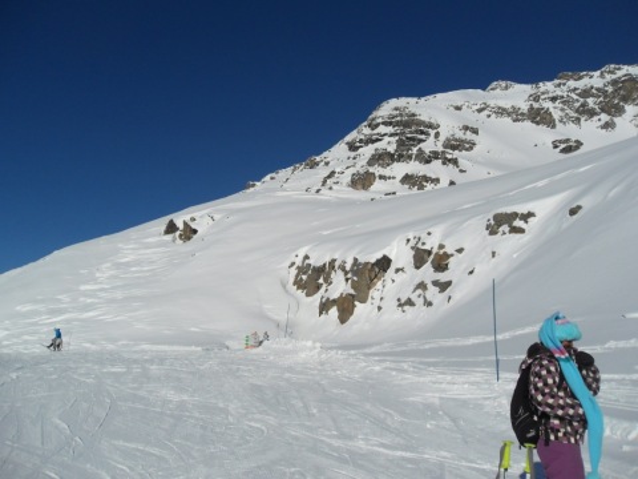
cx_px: 319
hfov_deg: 52.6
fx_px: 645
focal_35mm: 35
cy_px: 240
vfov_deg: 40.7
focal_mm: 6.3
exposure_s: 1/750
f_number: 8.2
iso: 80
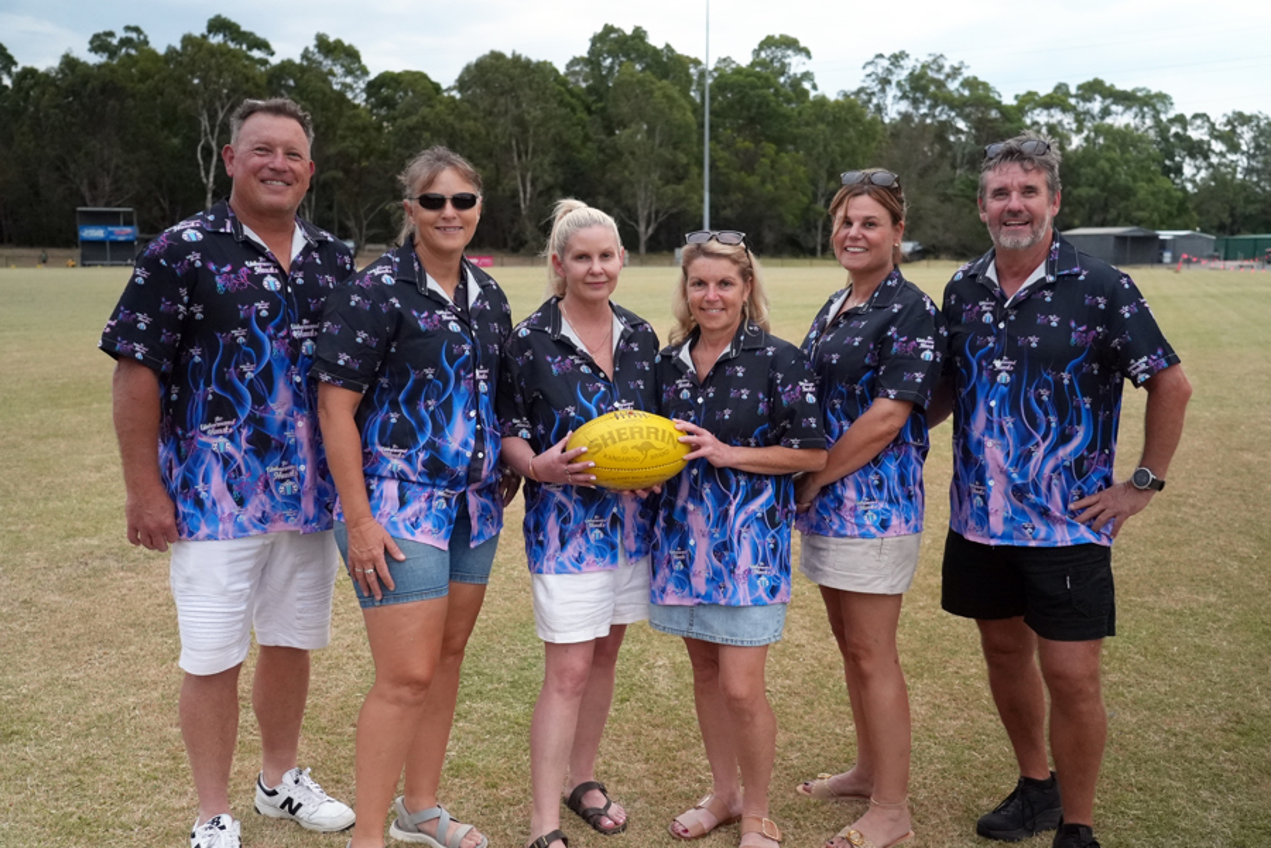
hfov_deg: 55.8
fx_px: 1200
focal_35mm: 34
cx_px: 636
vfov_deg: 38.9
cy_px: 424
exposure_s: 1/160
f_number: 4
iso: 6400
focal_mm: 34
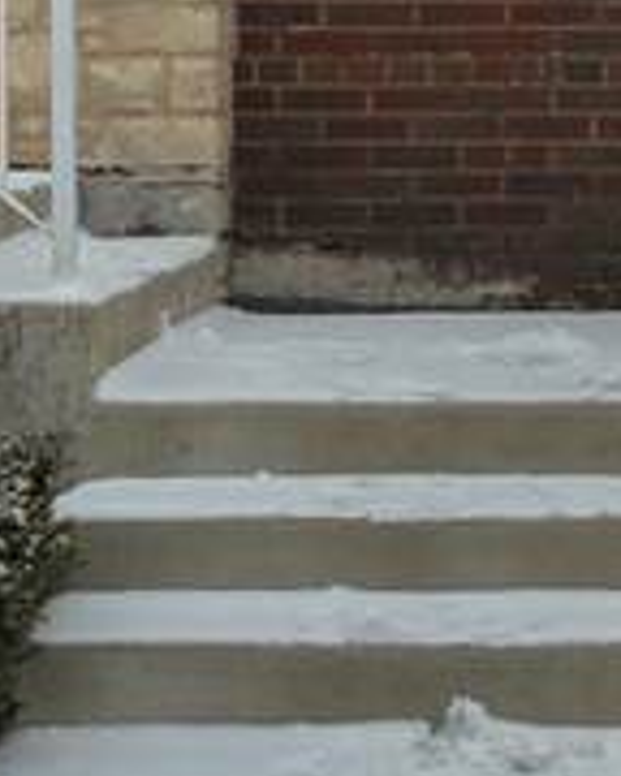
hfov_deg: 10.3
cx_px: 781
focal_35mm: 147
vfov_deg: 12.4
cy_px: -455
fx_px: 3377
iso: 160
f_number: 9
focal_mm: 14.5
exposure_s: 1/60
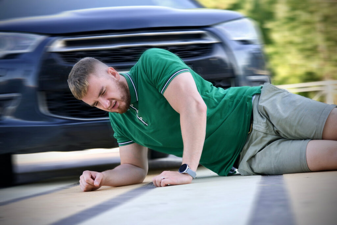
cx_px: 168
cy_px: 112
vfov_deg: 19.5
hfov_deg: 28.8
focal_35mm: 70
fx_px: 655
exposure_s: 1/500
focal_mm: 70
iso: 200
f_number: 3.5
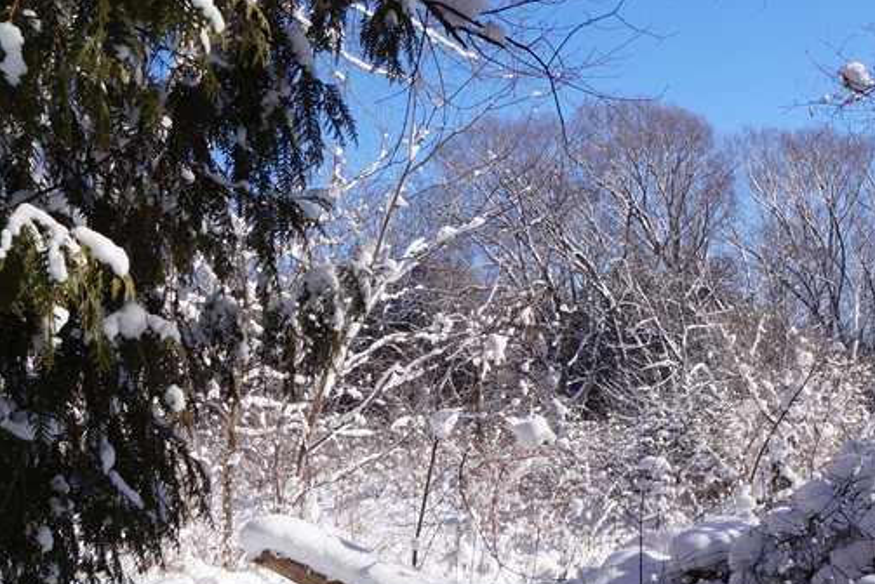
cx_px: 750
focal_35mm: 61
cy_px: 448
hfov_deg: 31.6
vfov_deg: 22.1
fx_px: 1483
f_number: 14
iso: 100
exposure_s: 1/125
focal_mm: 20
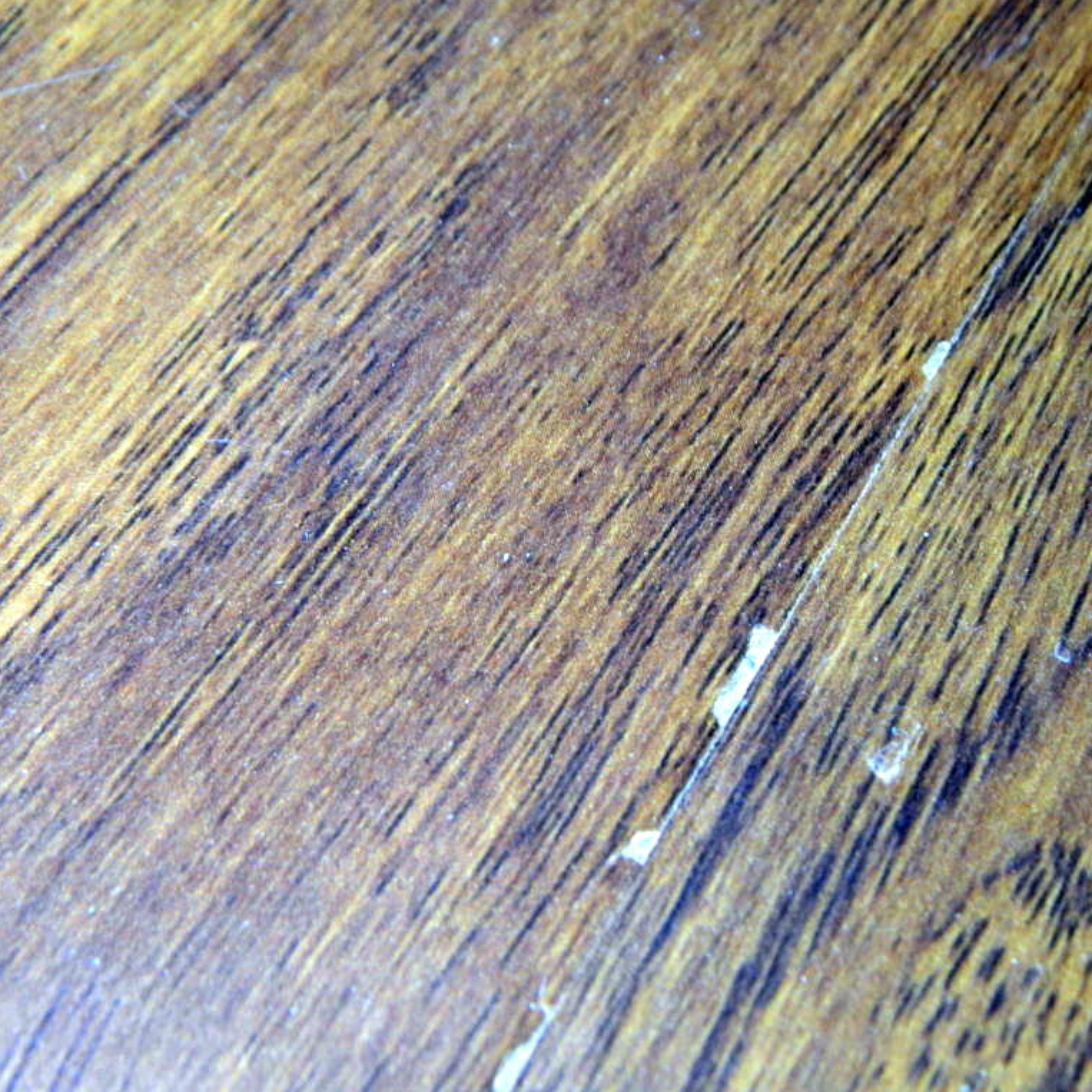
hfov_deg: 20.9
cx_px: 655
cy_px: 544
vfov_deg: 20.9
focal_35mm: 83
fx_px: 2962
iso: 400
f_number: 4
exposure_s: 1/25
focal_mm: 12.6
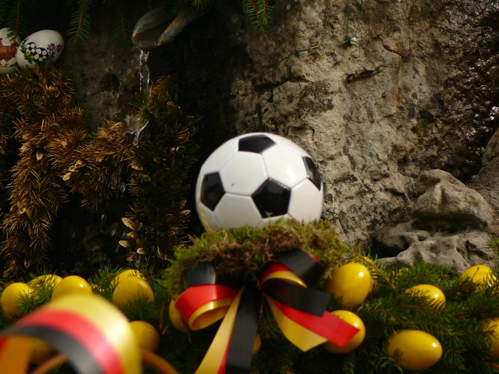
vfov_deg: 3.5
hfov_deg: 4.7
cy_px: 187
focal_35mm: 420
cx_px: 250
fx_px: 6052
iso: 100
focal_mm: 88.8
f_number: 4.5
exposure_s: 1/250
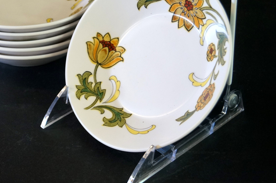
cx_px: 83
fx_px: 763
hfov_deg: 20.4
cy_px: 58
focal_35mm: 100
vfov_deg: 13.6
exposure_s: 1/80
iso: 800
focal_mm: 45
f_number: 5.6
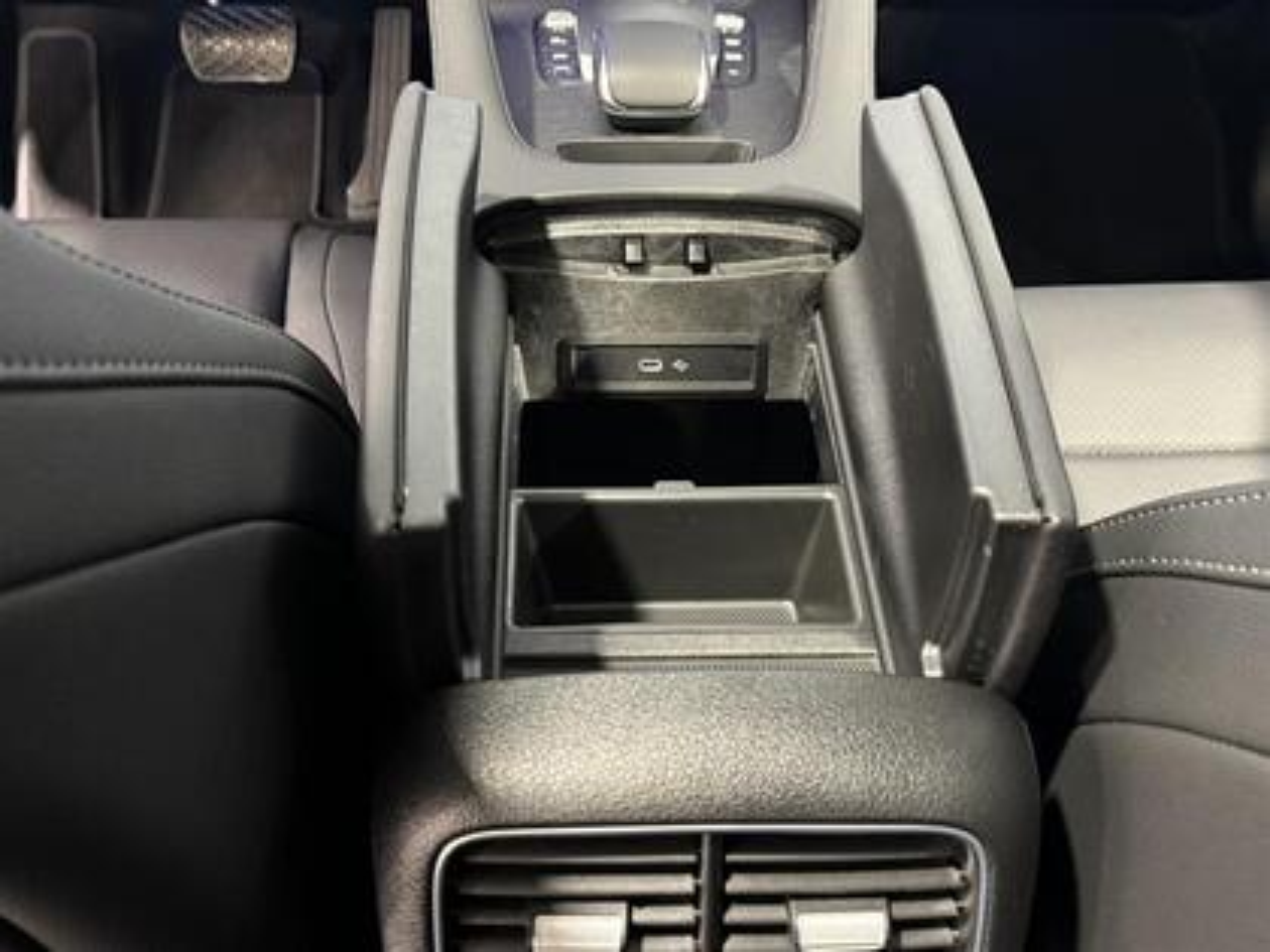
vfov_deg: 40.7
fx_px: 1284
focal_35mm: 35
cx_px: 635
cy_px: 476
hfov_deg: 52.6
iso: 1000
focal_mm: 6.76
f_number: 1.78
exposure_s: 1/30
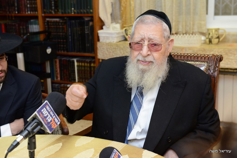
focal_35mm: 55
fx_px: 362
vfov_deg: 24.7
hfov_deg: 36.2
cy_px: 79
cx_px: 118
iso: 3200
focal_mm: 55
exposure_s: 1/80
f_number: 5.6
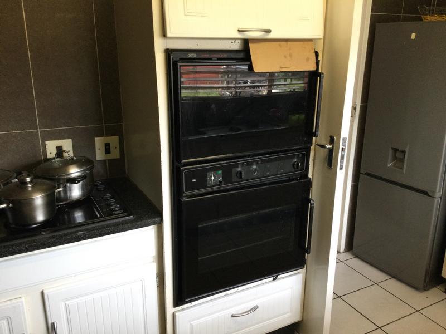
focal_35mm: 31
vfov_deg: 45.4
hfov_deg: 58.4
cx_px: 223
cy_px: 167
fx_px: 399
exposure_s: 1/33
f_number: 2.4
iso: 80
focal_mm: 3.3
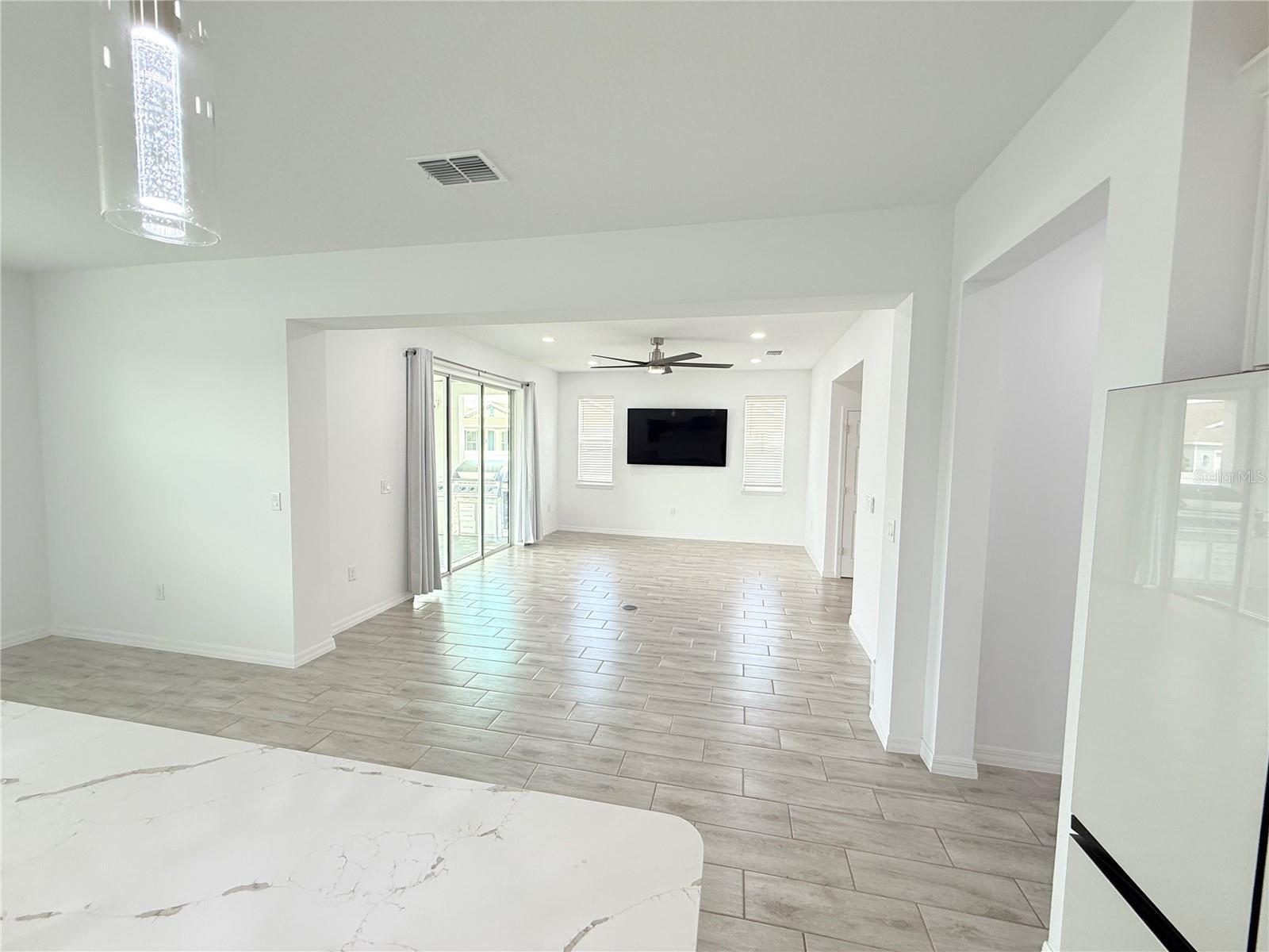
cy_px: 476
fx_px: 513
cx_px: 634
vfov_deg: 85.7
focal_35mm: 14
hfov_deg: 102.1
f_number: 2.2
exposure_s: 1/99
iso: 125
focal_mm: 2.22
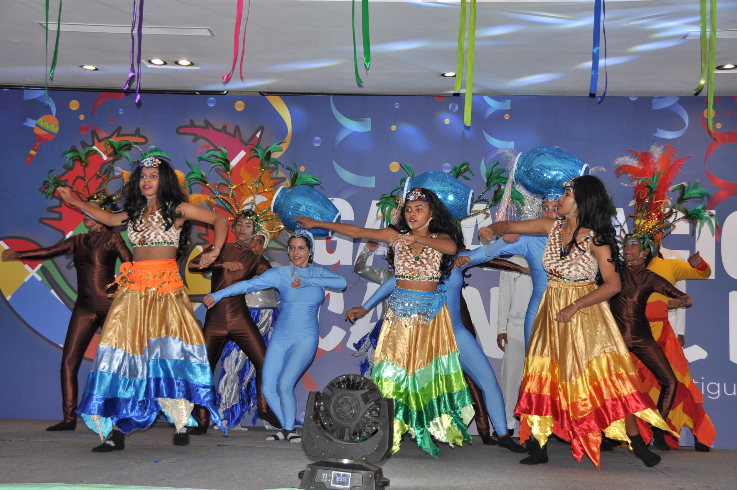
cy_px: 245
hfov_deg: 37.9
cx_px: 368
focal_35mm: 52
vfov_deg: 25.7
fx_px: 1073
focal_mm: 35
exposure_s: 1/125
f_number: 4.5
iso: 250
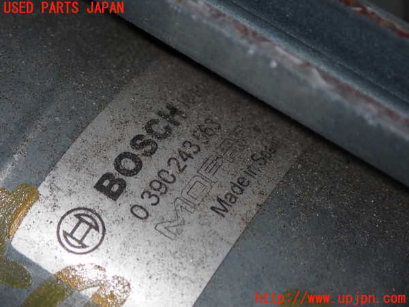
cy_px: 154
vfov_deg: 15.7
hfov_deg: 20.9
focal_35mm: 94
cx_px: 204
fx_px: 1111
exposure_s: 1/100
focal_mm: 16.79
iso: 200
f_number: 14
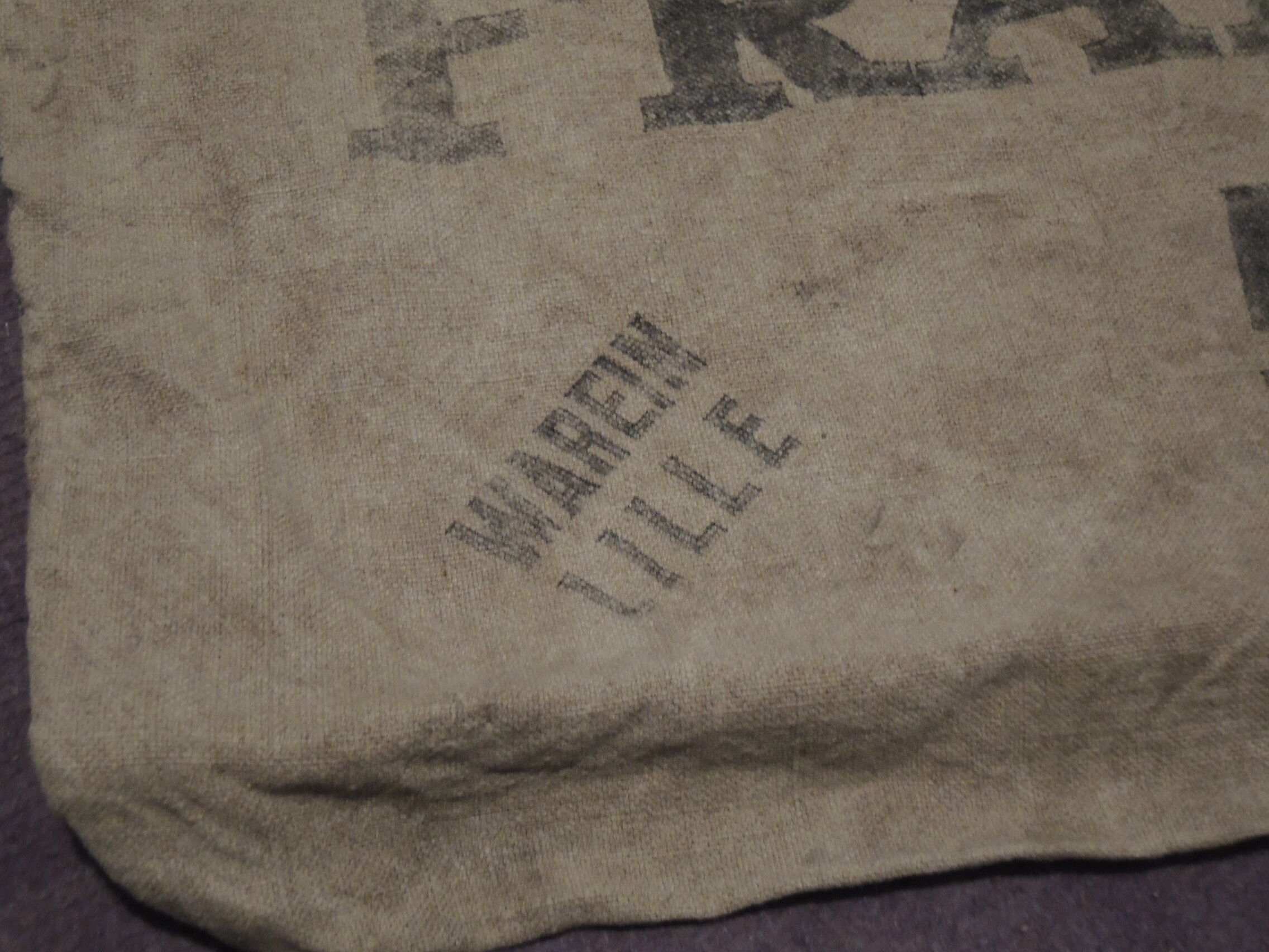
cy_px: 476
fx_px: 1650
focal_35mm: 45
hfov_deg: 42.1
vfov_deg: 32.2
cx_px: 634
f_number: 2.8
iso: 800
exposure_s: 1/8
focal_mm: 8.1
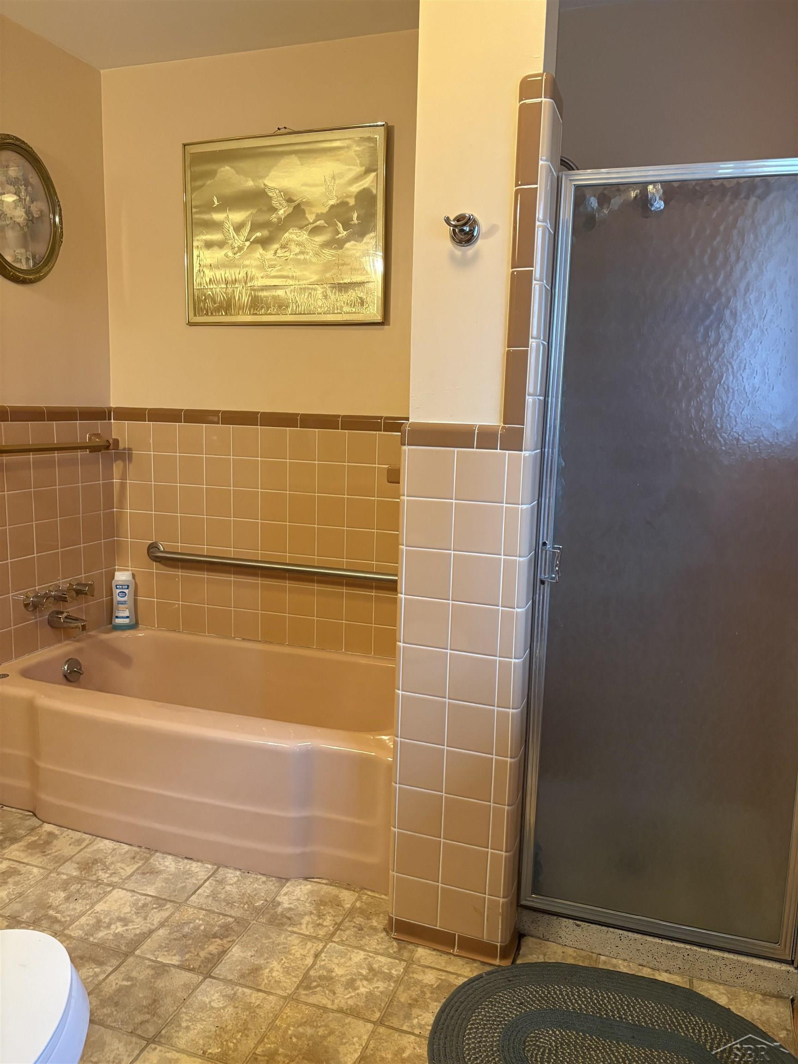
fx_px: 799
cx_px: 399
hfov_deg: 53.1
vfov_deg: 67.3
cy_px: 532
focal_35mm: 26
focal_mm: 5.96
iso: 320
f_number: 1.6
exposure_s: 1/60
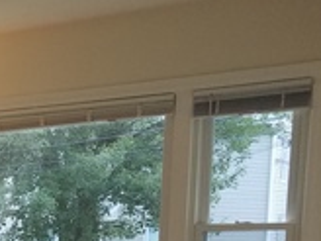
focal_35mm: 95
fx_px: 881
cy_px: 394
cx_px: -221
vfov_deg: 14.2
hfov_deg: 17.5
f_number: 1.7
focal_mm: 4.2
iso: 125
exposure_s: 1/60
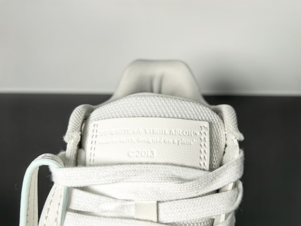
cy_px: 113
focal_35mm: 27
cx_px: 150
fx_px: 235
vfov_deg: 51.4
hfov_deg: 65.3
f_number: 2
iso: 200
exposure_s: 1/3817
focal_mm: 6.98
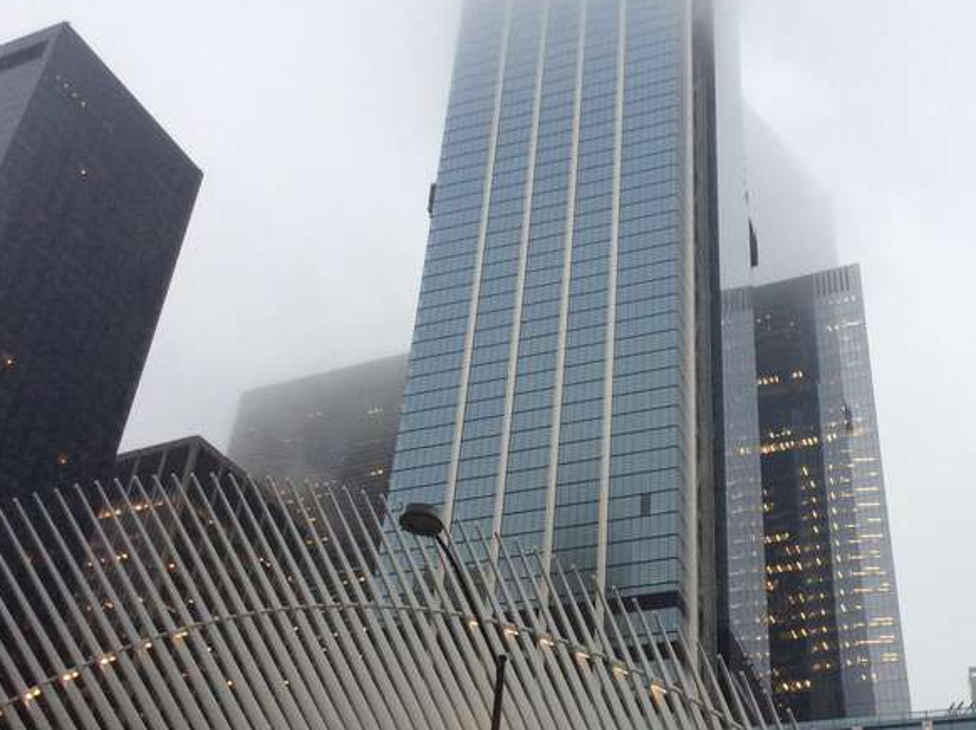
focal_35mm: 44
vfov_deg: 32.7
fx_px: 1239
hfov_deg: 42.5
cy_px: 456
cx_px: 639
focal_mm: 3.3
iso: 40
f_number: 2.4
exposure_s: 1/60
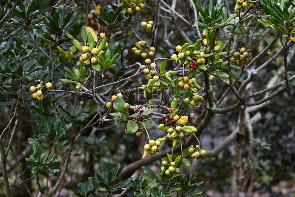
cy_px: 98
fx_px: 1230
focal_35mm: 150
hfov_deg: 13.7
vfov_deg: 9.2
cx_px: 148
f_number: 6.3
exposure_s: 1/500
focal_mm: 150
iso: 800
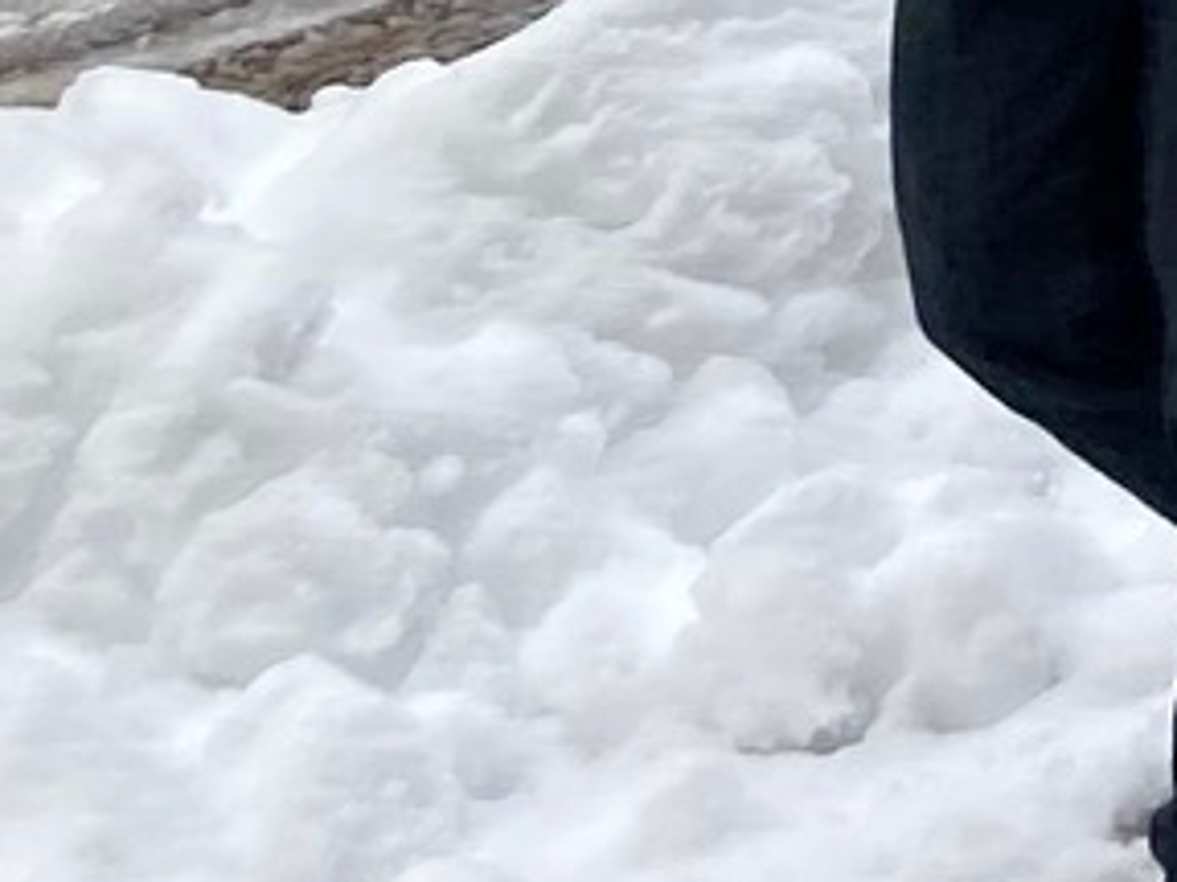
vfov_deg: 6.6
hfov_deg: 8.9
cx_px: 3002
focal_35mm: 197
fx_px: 6696
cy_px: -2133
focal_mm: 3.99
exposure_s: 1/148
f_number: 1.8
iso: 20
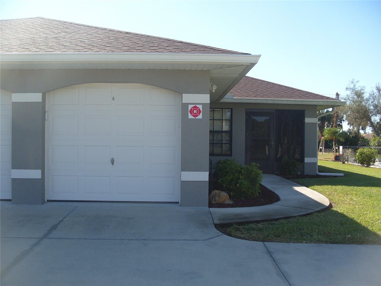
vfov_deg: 40.7
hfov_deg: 52.6
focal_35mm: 35
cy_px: 143
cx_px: 190
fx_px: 385
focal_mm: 7.8
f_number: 2.8
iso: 80
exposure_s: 1/1000
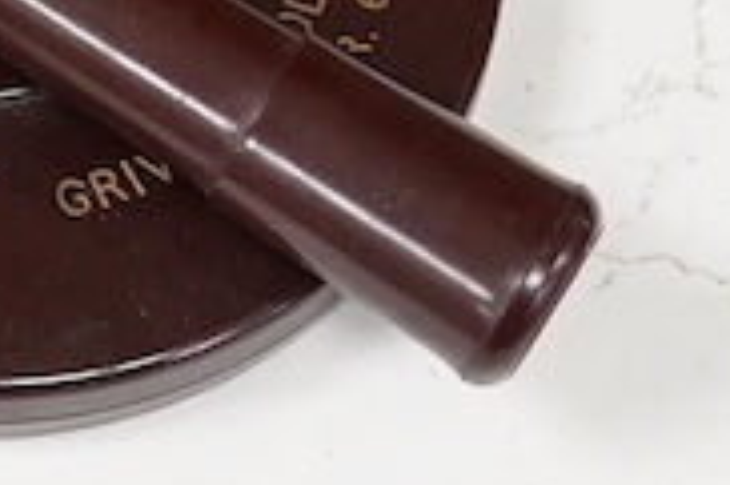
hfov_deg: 7.1
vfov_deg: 4.8
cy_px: -746
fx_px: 5632
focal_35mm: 278
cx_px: -876
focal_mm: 30
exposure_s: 1/100
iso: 2500
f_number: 10
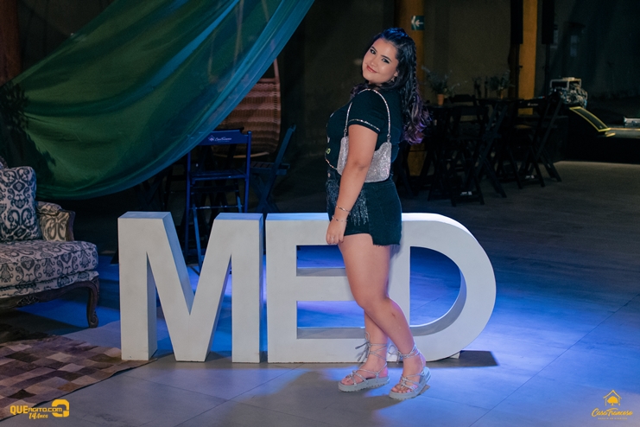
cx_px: 320
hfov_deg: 37.9
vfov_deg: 25.8
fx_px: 933
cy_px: 214
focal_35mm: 52
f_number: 2.8
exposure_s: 1/400
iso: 2500
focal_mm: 35
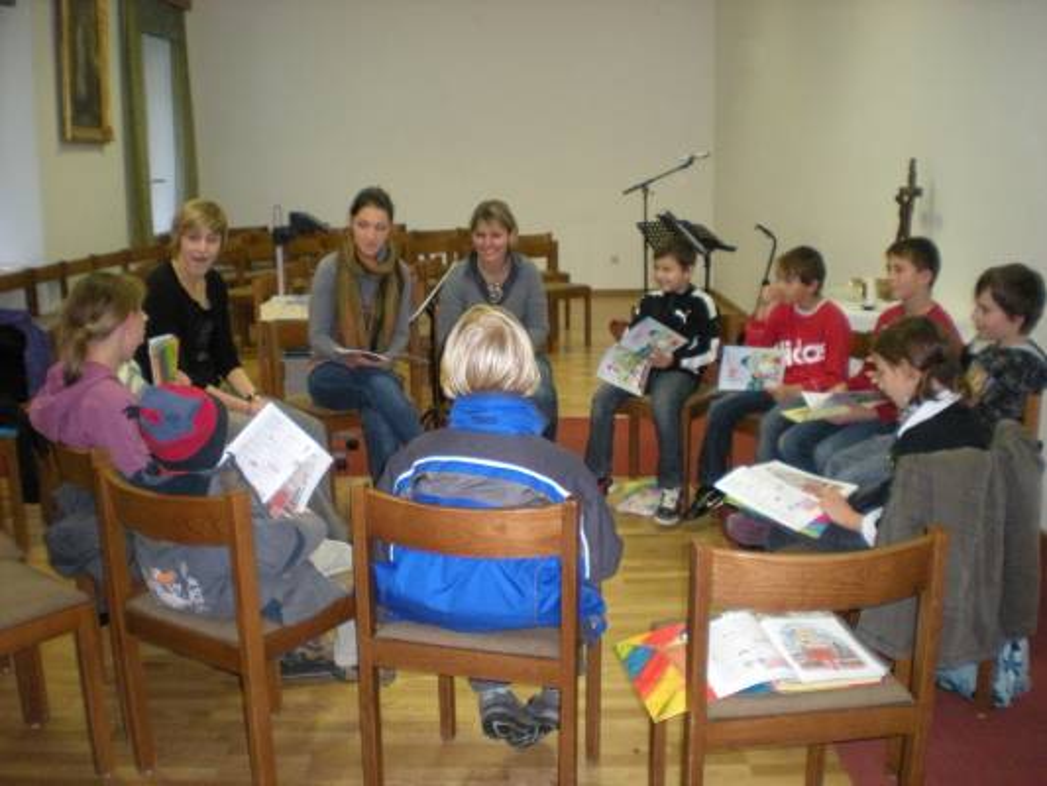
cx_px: 524
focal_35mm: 38
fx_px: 1150
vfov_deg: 37.7
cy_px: 393
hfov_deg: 49.0
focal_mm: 6.3
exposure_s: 1/60
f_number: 3.1
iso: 417
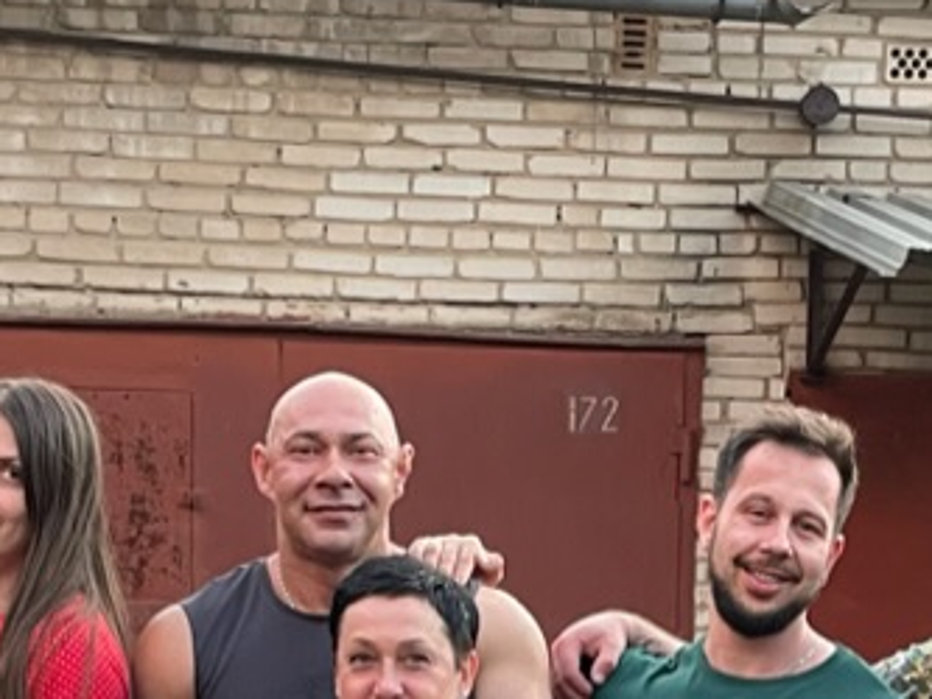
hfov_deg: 19.6
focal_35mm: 100
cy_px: 925
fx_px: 2693
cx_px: 487
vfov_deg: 14.2
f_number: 1.6
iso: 160
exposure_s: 1/60
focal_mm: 4.2
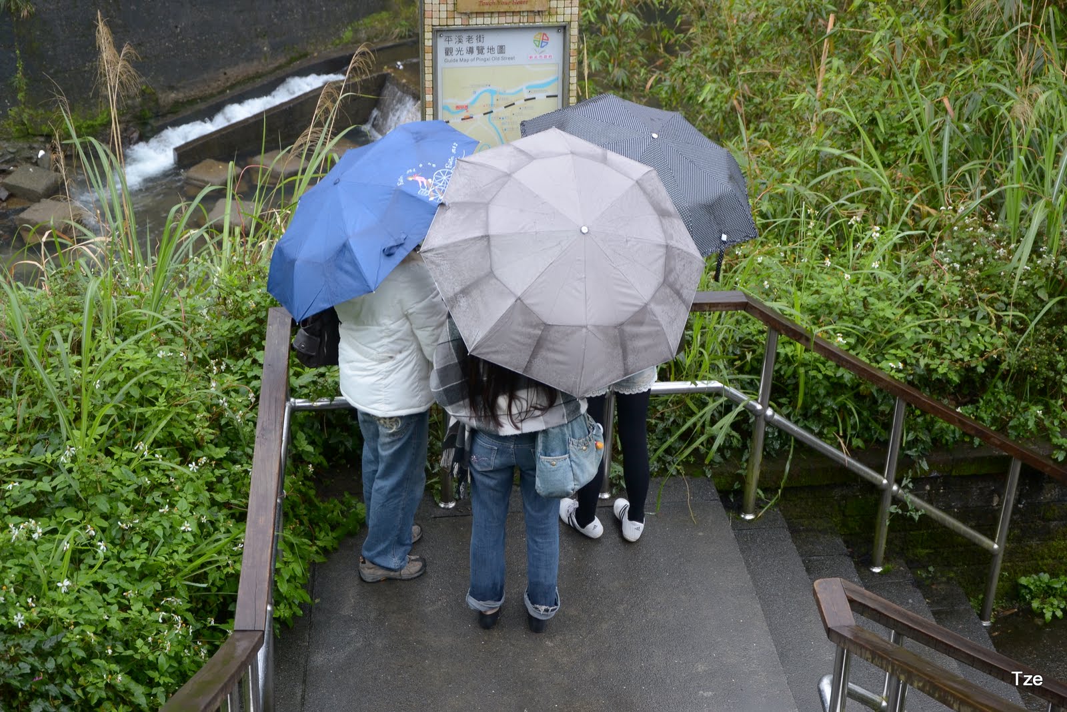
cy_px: 356
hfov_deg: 31.9
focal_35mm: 63
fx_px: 1867
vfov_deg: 21.6
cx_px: 534
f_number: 4.8
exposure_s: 1/100
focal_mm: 42
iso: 200
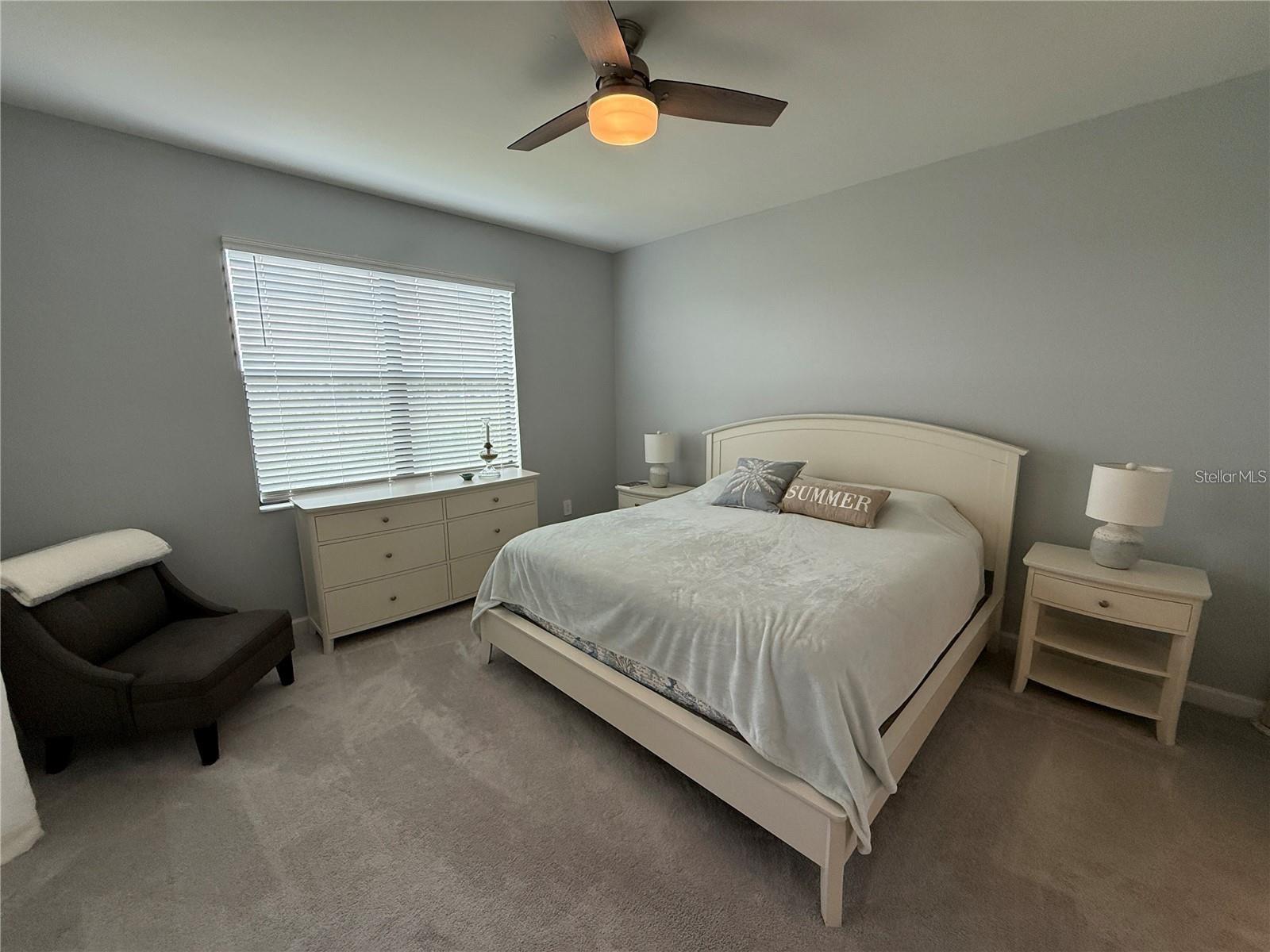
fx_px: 514
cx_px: 635
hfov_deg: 102.1
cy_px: 476
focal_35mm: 14
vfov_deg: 85.7
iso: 160
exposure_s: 1/120
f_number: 2.2
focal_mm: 2.22
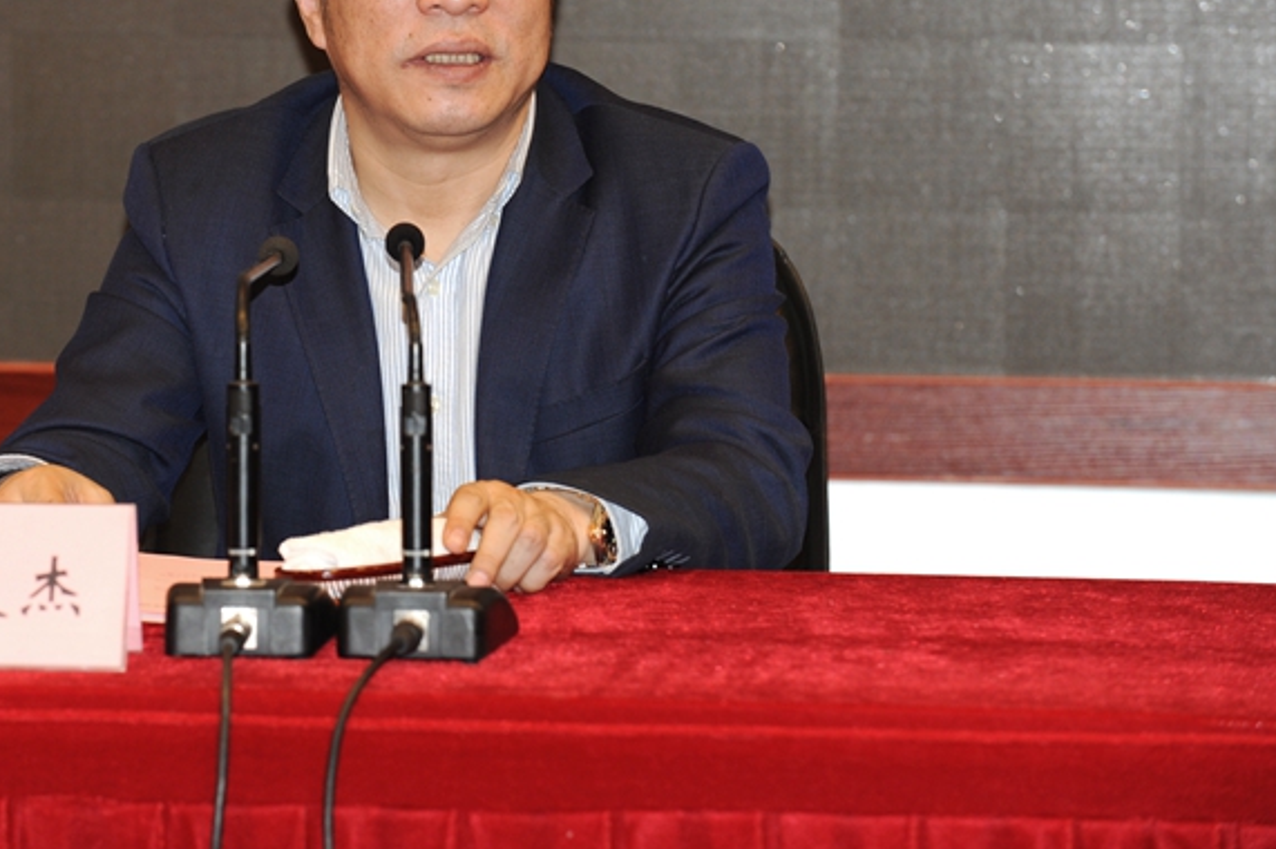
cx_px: 434
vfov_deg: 7.3
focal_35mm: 189
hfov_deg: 10.9
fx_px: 6695
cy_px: 257
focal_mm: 135
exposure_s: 1/60
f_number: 4.5
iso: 640
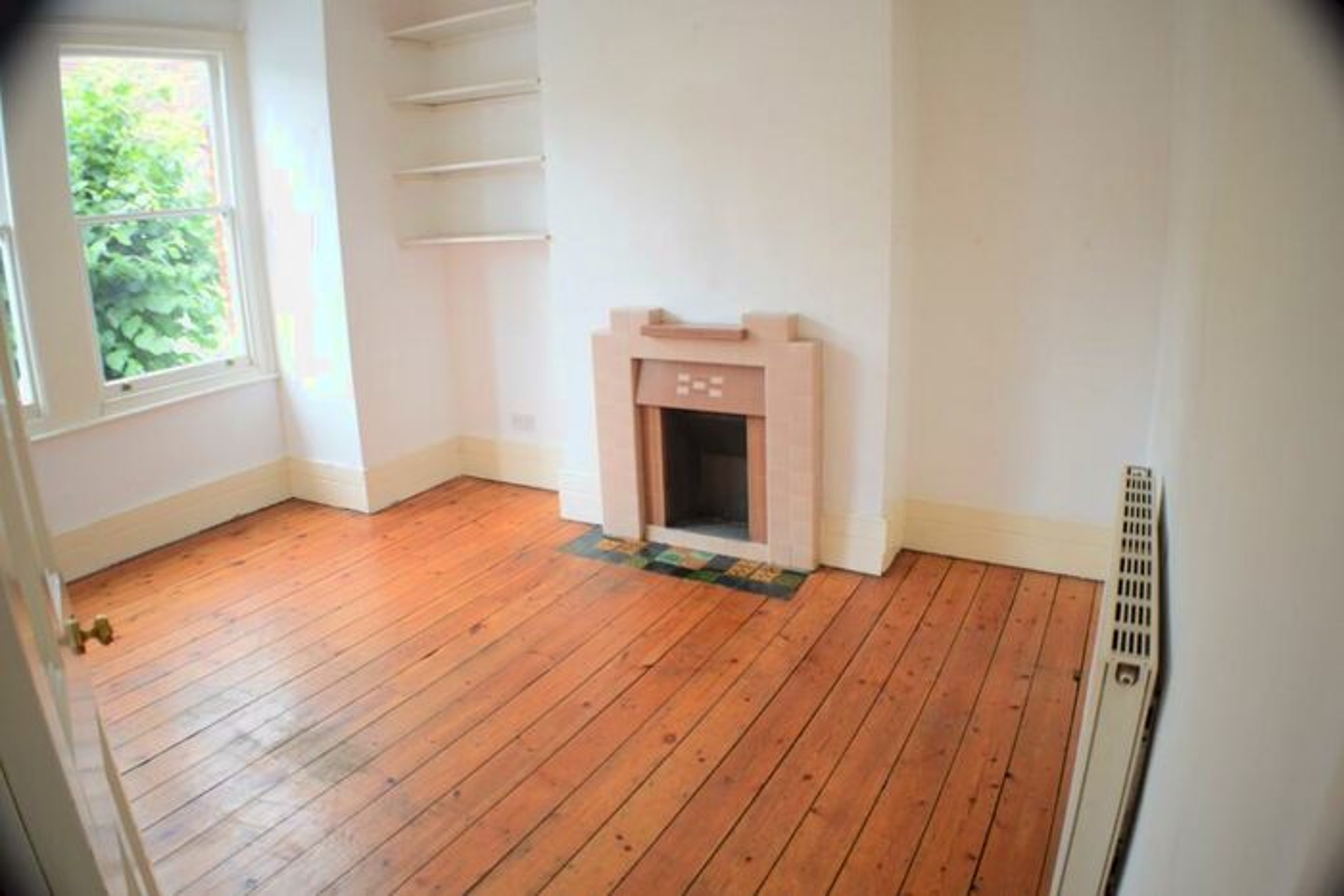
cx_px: 672
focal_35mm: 30
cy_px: 448
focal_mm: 20
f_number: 4.5
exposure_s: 1/80
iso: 400
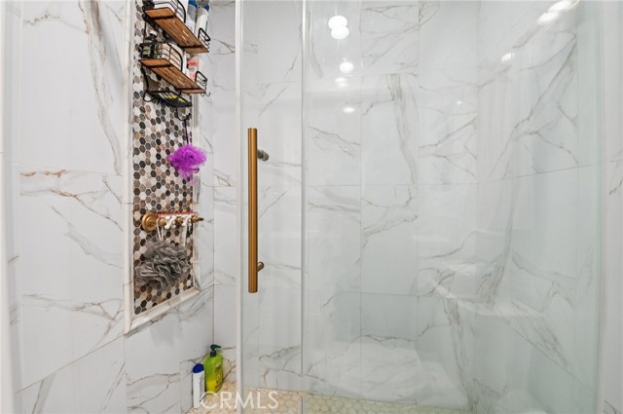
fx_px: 242
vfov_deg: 81.1
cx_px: 312
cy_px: 207
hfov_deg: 104.3
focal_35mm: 14
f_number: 8
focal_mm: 14
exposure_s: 1/8
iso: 250
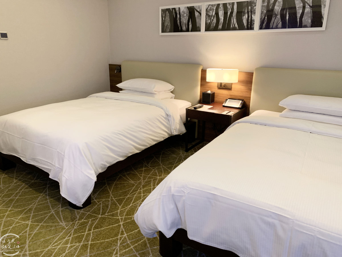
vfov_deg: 53.1
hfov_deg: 67.3
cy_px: 128
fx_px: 257
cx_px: 171
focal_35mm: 26
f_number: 1.8
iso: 320
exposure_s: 1/60
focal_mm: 4.25
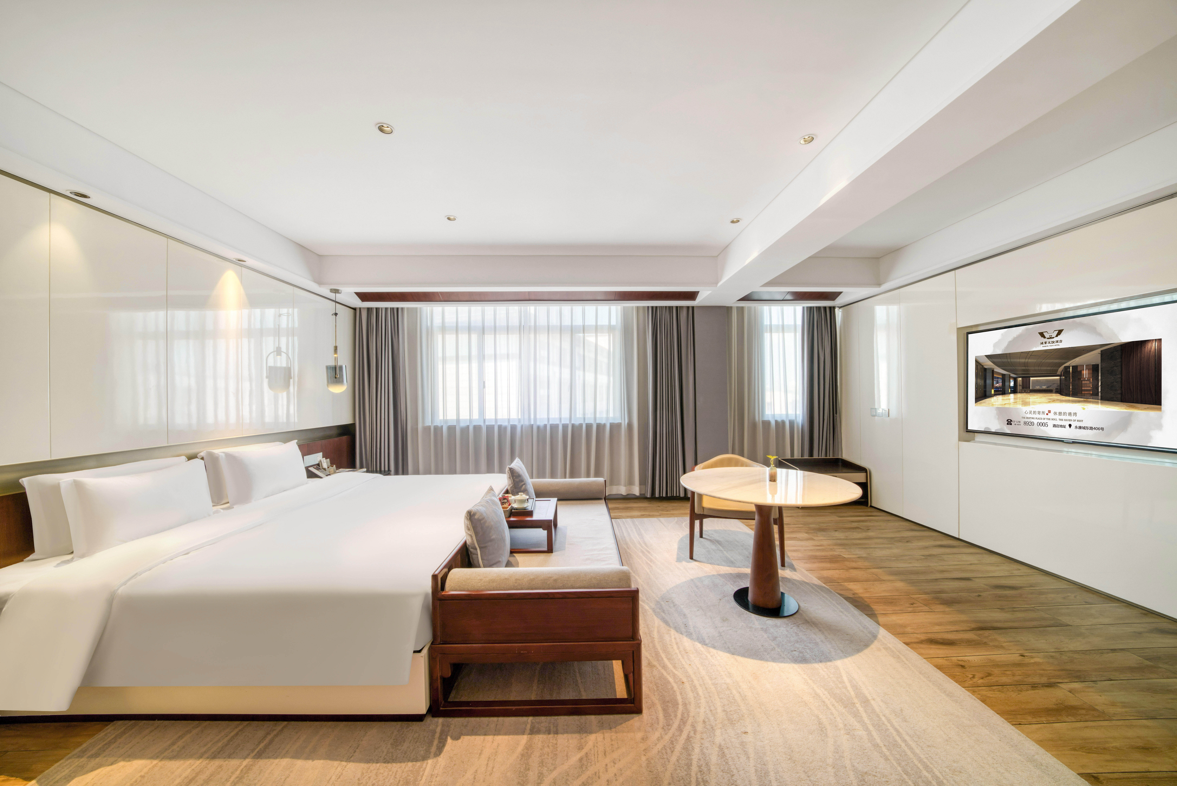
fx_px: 392
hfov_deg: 112.6
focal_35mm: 12
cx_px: 588
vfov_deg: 90.1
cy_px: 393
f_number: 10
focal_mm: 12
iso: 400
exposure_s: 1/80
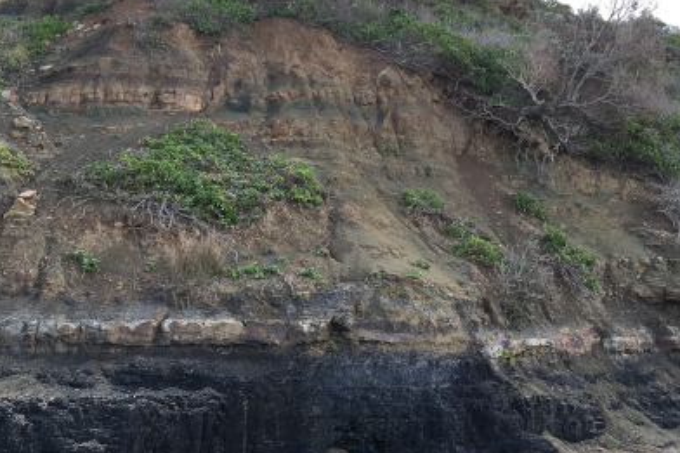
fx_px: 774
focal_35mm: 41
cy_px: 263
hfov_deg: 47.4
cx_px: 337
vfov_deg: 32.5
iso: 25
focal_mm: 4.15
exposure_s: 1/108
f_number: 2.2
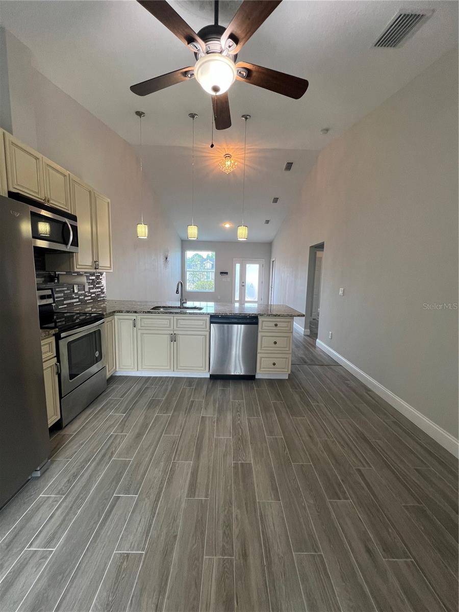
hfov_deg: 89.9
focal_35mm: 13
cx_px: 230
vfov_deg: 106.2
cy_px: 306
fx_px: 230
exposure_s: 1/60
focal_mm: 1.57
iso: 125
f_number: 1.8
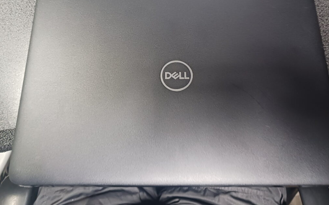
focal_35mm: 29
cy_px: 84
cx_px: 164
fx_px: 260
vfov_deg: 43.0
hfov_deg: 64.6
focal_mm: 4
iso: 500
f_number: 1.8
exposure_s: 1/20
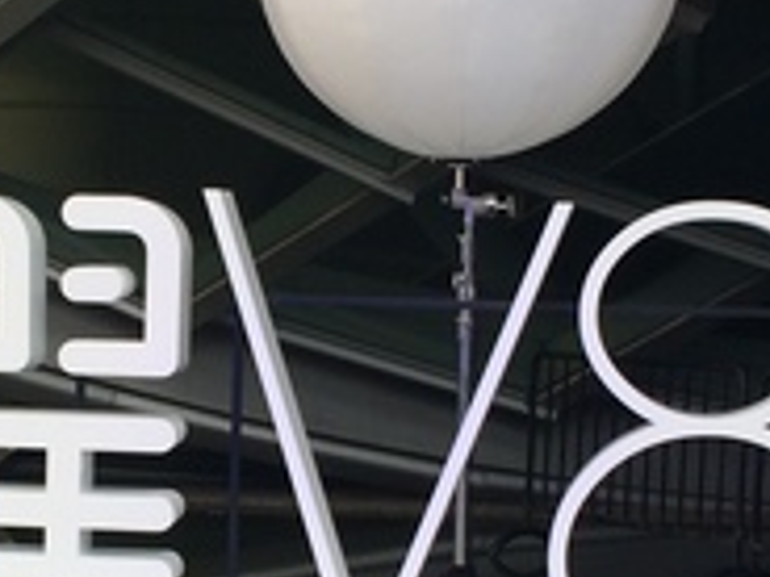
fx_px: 2669
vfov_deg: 12.3
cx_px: 130
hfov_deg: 16.3
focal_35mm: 120
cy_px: 426
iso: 32
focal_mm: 4.15
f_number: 2.2
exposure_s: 1/160
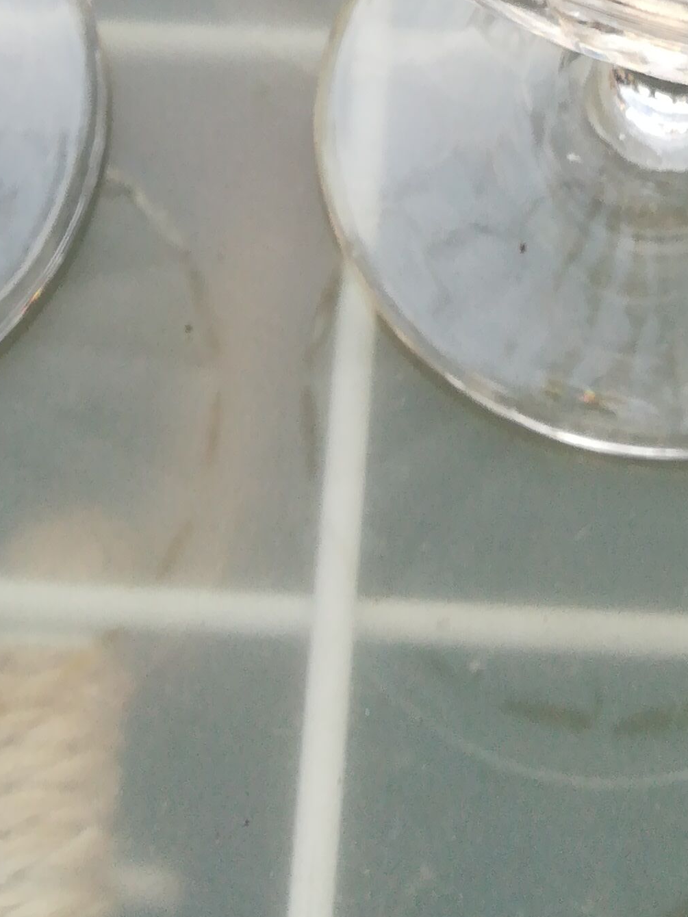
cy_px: -354
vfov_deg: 22.1
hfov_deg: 19.1
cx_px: 474
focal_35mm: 77
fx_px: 2041
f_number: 2.2
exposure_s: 1/50
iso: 64
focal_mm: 3.83
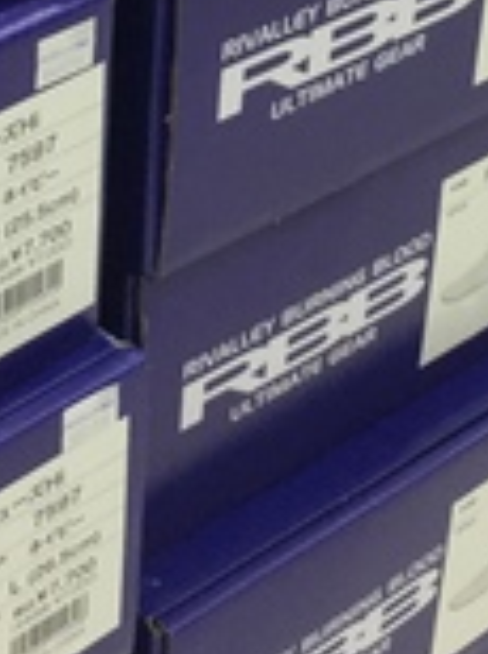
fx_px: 2432
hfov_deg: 11.5
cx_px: 314
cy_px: 0
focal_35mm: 129
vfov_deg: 15.0
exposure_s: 1/30
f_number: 2.4
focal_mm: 3.3
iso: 25
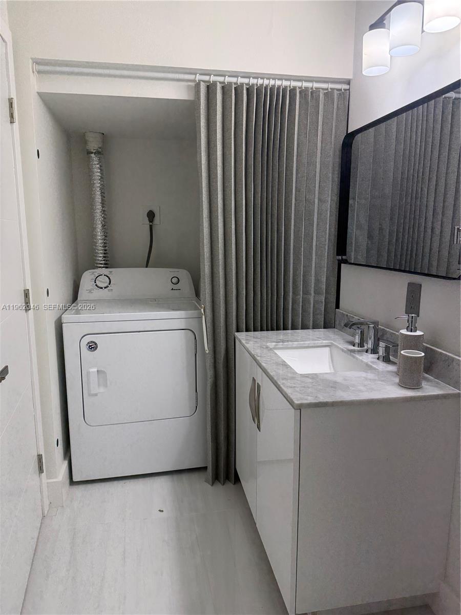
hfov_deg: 56.8
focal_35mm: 24
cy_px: 308
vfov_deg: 71.6
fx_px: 426
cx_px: 230
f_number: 1.78
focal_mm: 6.76
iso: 200
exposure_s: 1/227
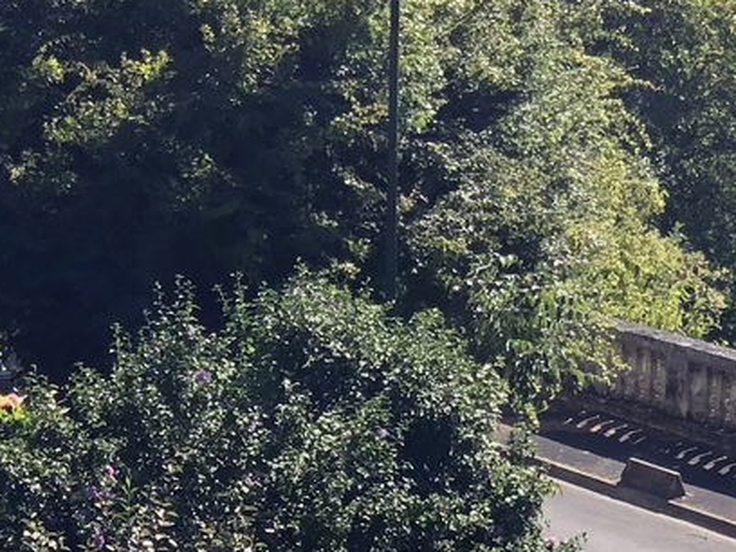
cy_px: 327
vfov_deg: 7.3
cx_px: 276
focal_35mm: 204
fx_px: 4337
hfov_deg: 9.7
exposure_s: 1/470
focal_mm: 6
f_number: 2.4
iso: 16
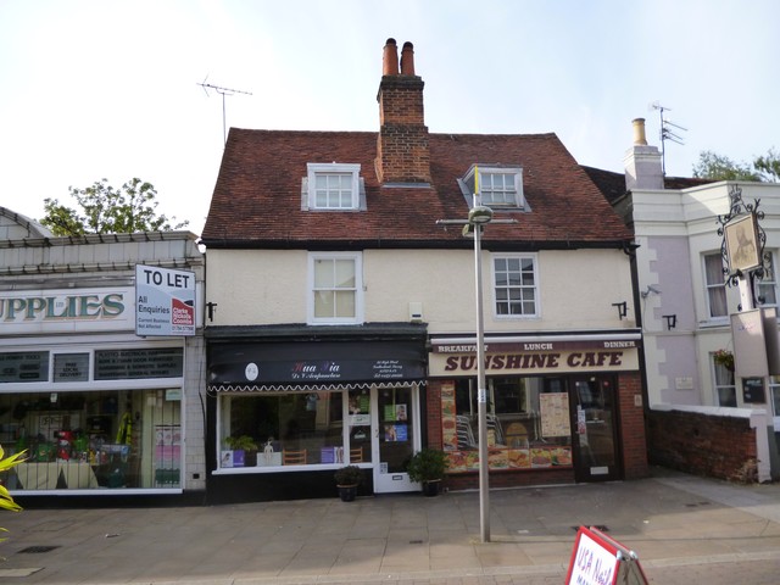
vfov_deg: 49.7
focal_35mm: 28
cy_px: 292
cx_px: 390
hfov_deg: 63.4
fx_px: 631
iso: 160
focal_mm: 5
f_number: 3.1
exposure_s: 1/500
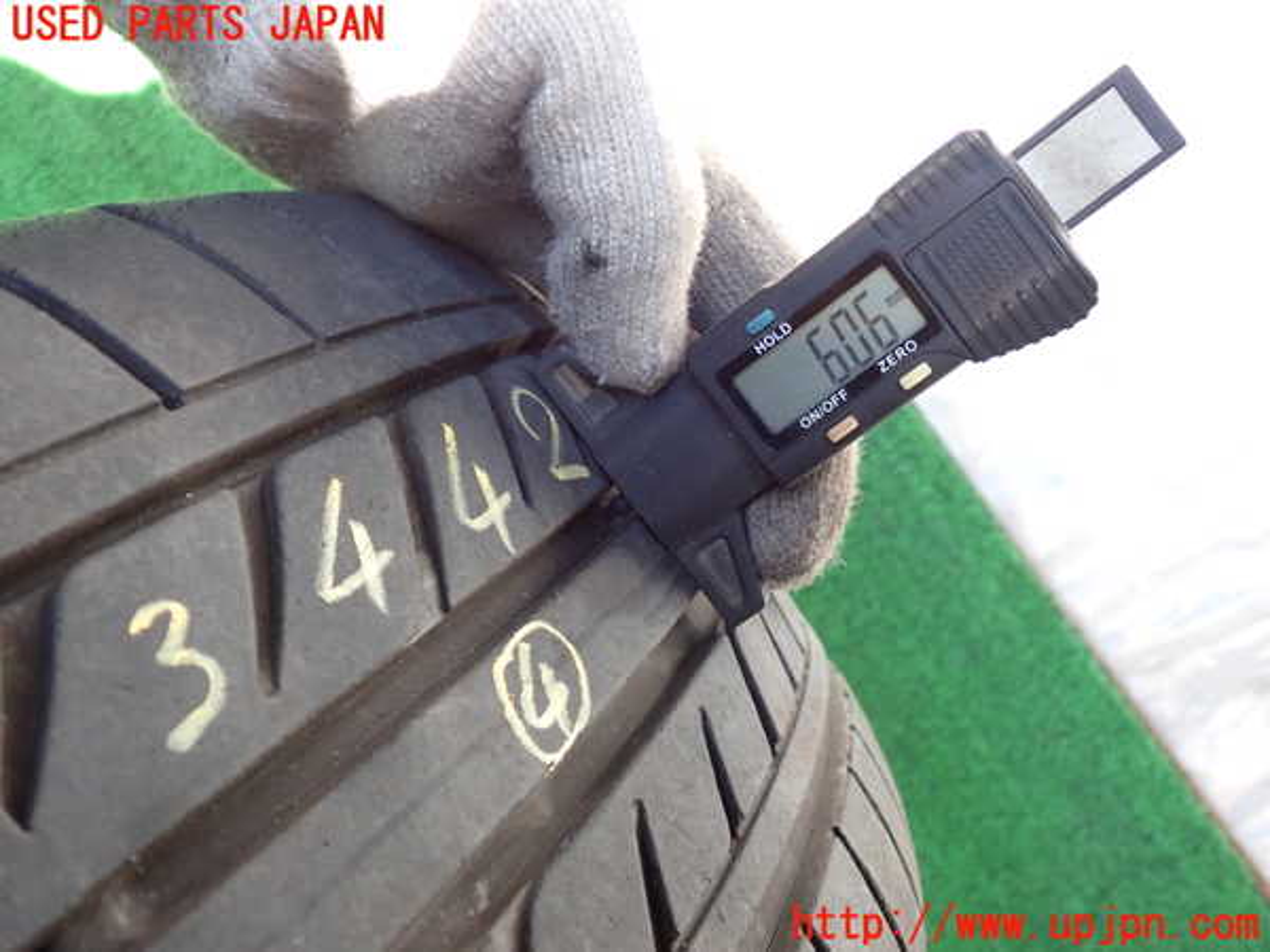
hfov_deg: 51.4
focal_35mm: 36
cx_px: 635
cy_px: 476
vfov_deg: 39.7
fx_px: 1321
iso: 200
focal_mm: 6.37
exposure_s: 1/125
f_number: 2.5
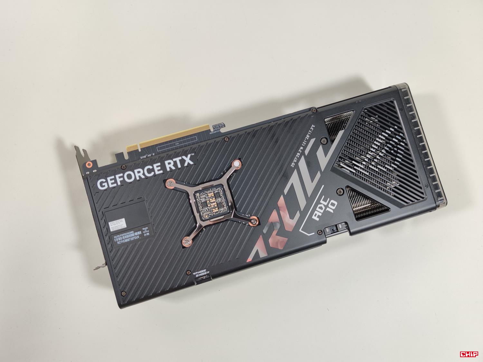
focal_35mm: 25
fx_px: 349
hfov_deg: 69.4
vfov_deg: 54.9
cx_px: 242
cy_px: 181
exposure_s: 1/100
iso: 82
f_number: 1.85
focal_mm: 6.78
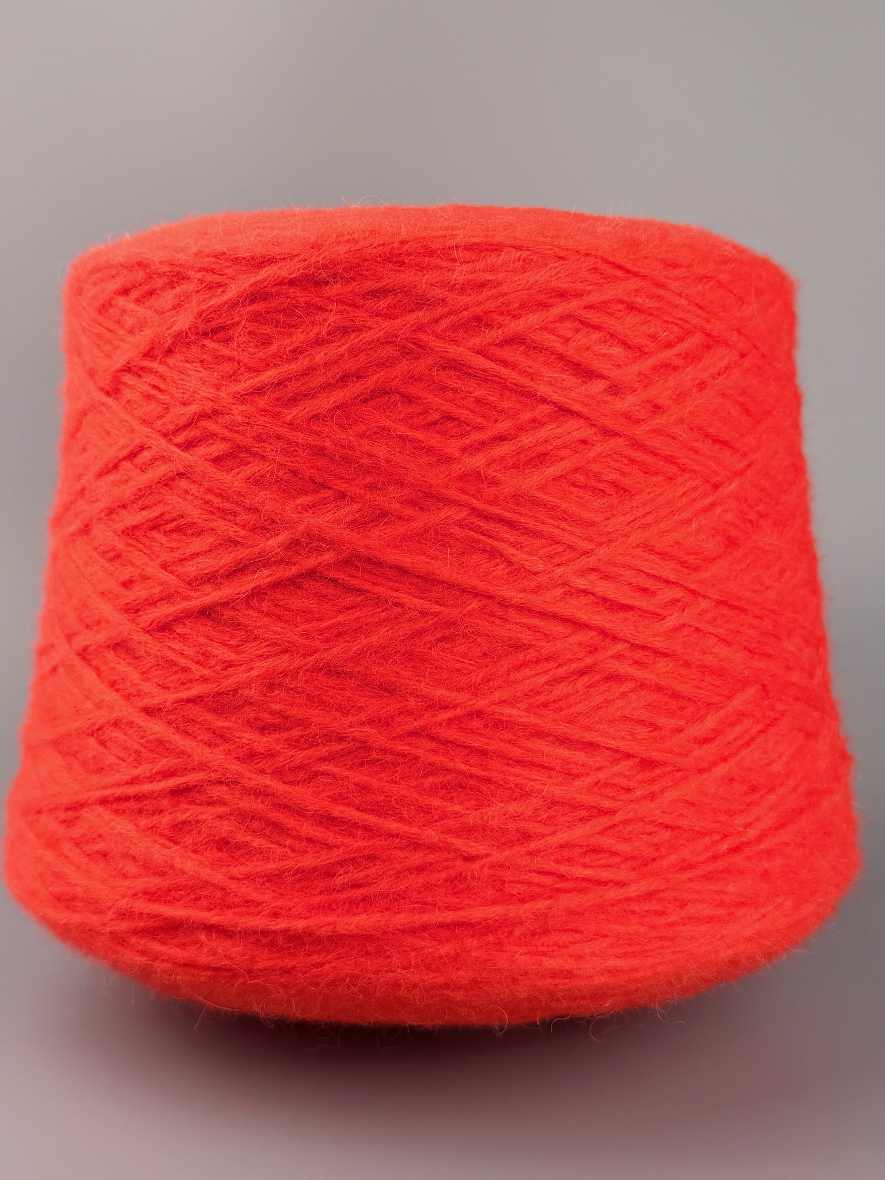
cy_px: 590
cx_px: 442
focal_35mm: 24
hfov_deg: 56.8
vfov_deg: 71.6
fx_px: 818
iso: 80
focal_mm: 6.76
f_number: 1.78
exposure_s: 1/575
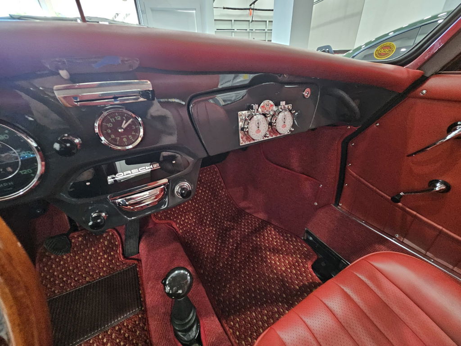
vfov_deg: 89.9
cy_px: 173
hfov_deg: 106.2
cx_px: 230
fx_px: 173
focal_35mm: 13
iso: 1250
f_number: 2.2
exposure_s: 1/24
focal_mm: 2.2
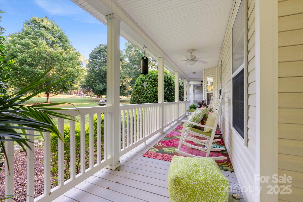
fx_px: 135
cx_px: 152
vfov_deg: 73.8
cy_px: 101
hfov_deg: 96.7
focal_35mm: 16
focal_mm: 16
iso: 200
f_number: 9
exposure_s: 1/3
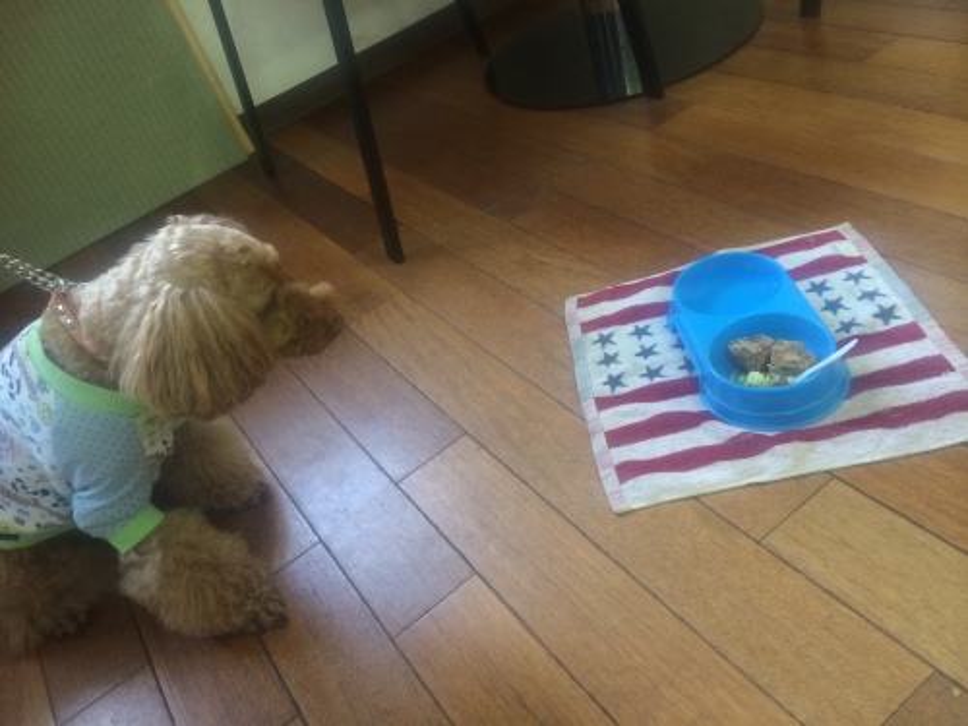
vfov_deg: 46.8
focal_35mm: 30
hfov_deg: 60.0
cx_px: 484
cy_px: 363
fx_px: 839
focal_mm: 4.12
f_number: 2.2
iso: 80
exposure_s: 1/30
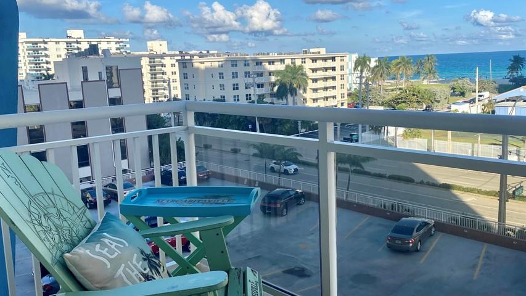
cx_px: 290
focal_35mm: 34
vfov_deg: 34.7
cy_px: 139
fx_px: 474
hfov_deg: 57.9
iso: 32
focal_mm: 4.25
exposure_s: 1/2463
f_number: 1.8
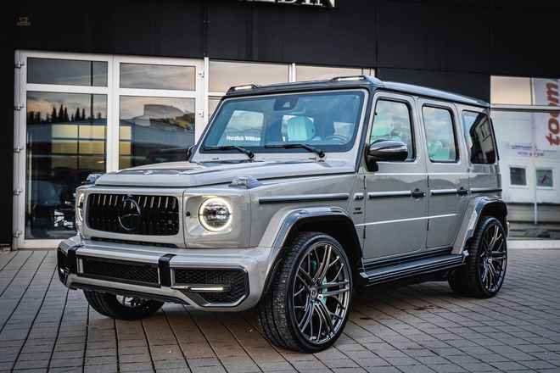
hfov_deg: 45.4
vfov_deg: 31.2
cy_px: 186
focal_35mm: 43
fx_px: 669
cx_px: 280
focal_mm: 43
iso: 1000
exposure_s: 1/125
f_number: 5
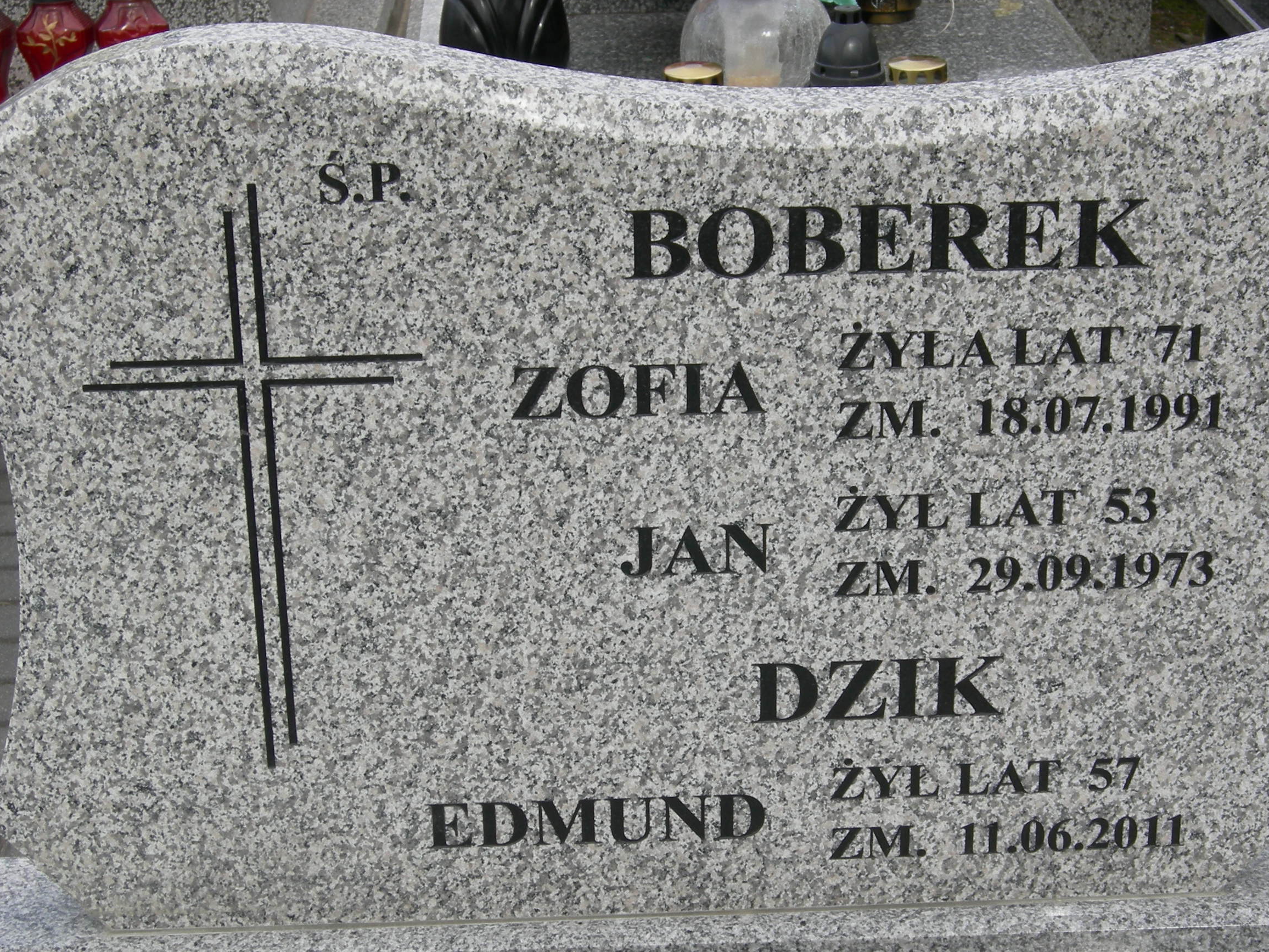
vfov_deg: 19.9
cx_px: 690
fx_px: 2713
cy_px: 528
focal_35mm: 74
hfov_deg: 26.3
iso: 64
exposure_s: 1/164
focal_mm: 13.7
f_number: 5.5
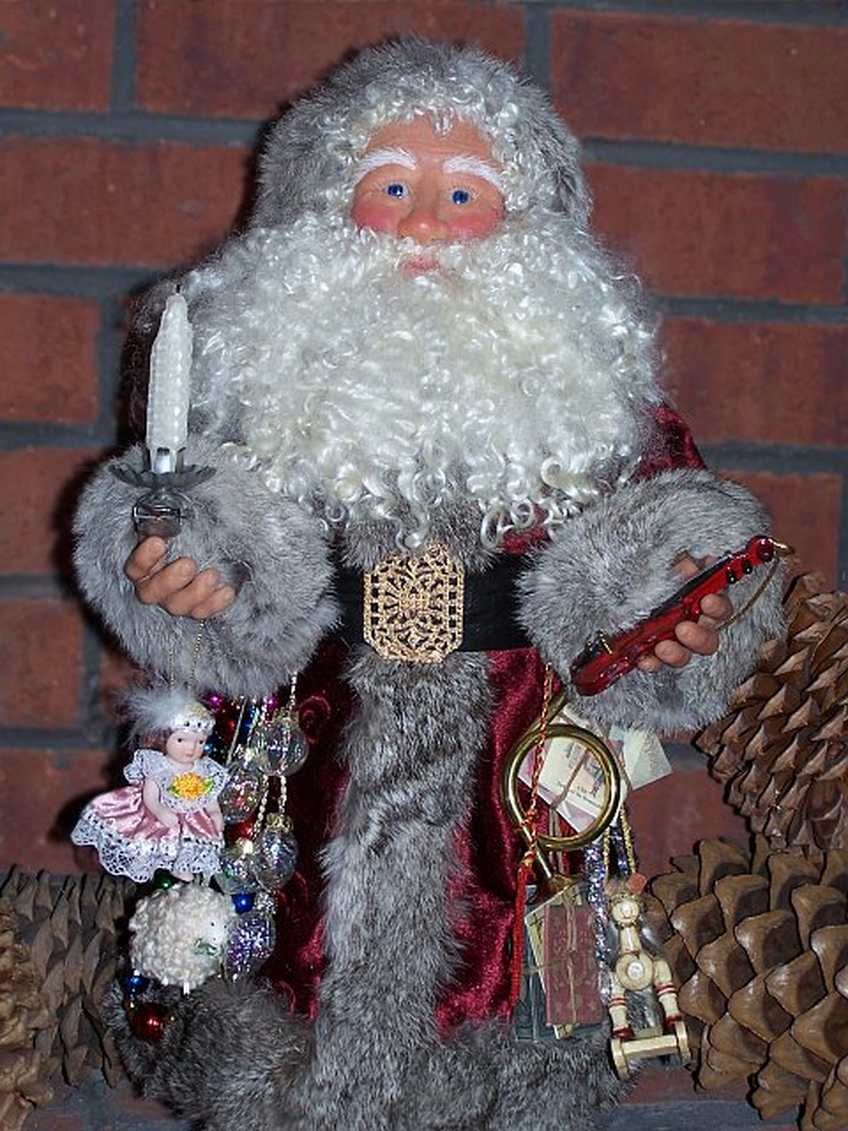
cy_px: 566
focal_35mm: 69
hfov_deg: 21.3
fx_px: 2254
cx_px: 424
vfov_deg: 28.2
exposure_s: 1/80
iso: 80
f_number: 3.2
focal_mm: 11.5
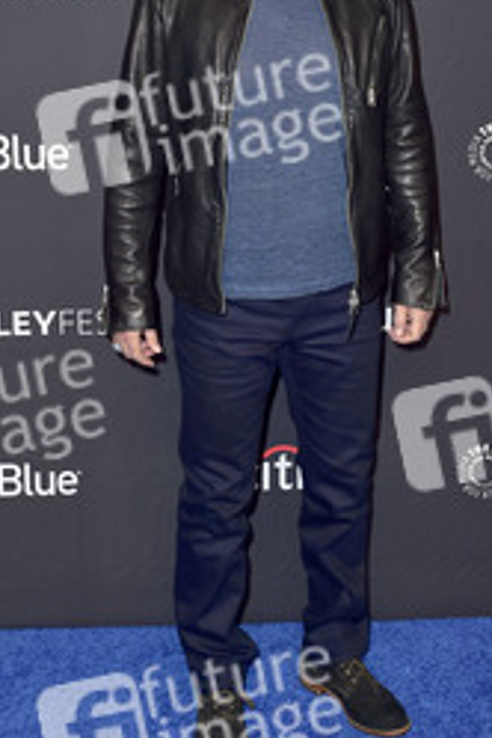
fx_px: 1250
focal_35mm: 61
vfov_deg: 32.7
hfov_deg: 22.2
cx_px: 277
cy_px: 273
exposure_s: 1/250
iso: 250
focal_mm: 38
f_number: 5.6
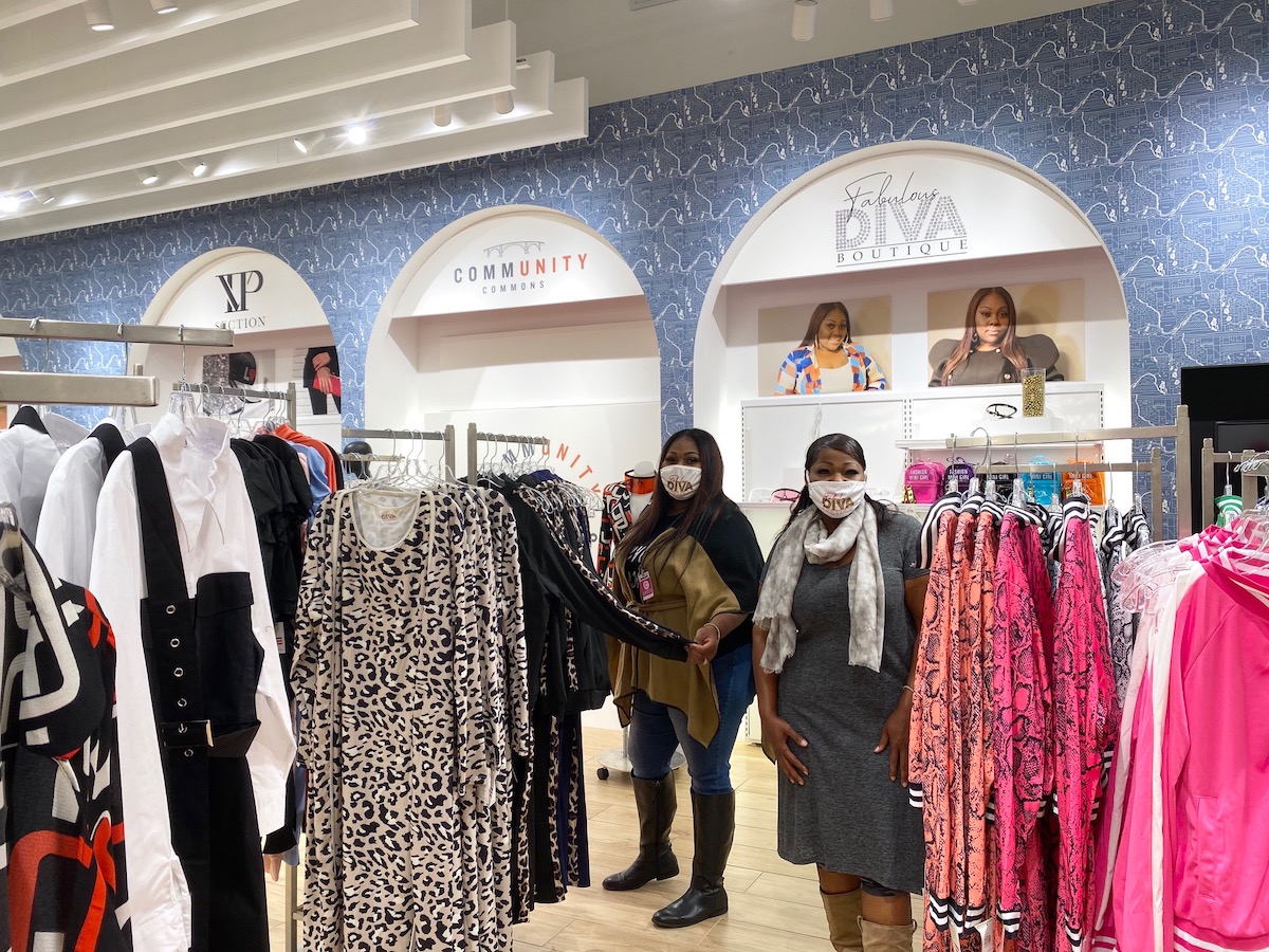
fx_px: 953
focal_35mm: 26
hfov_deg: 67.3
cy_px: 476
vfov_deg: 53.1
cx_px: 634
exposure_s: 1/120
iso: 32
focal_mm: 4.25
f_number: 1.8
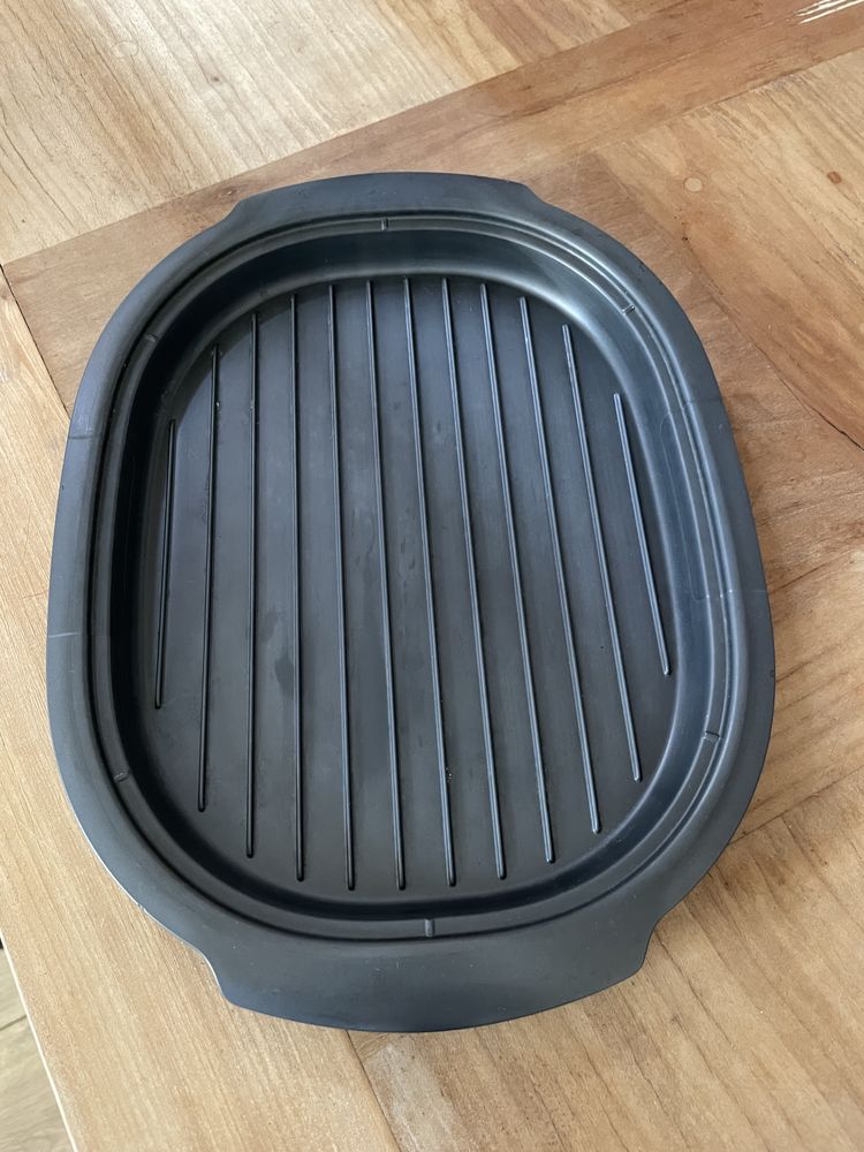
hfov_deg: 53.1
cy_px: 576
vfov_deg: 67.3
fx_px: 865
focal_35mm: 26
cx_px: 432
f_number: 1.6
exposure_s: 1/30
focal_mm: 4.2
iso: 640
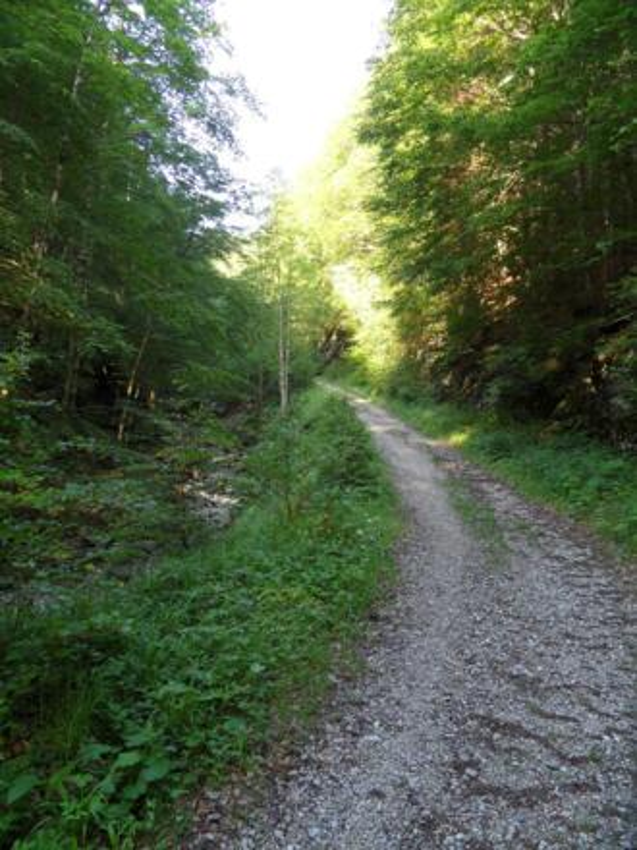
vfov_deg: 71.6
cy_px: 425
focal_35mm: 24
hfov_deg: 56.8
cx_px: 318
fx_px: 589
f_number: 3.2
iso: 100
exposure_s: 1/30
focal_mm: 3.9
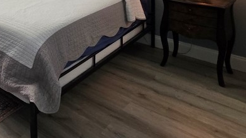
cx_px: -34
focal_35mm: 37
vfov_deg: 26.2
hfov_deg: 41.2
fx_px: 241
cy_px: -50
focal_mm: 2.2
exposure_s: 1/120
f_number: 1.9
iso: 160
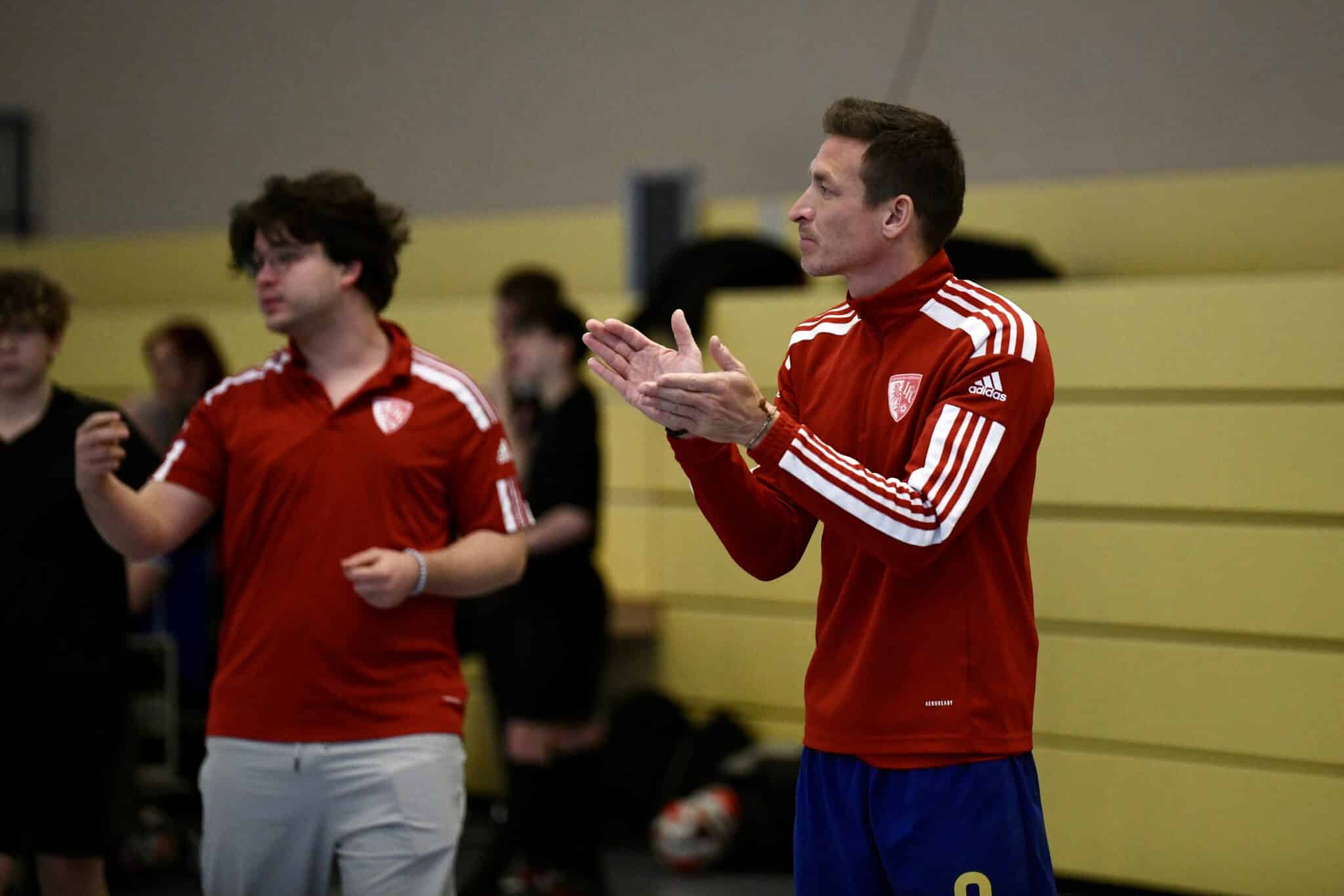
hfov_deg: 12.5
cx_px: 672
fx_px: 6159
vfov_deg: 8.3
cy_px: 448
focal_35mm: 165
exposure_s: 1/1250
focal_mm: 165
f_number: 2.8
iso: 5000
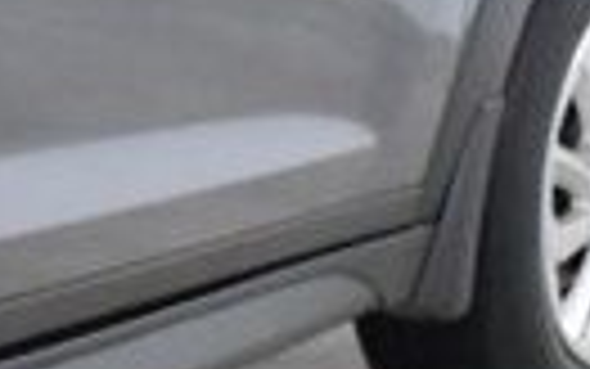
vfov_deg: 4.6
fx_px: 4617
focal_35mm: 287
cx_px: -1054
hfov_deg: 6.7
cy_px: -45
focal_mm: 24
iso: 2500
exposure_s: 1/200
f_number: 7.1
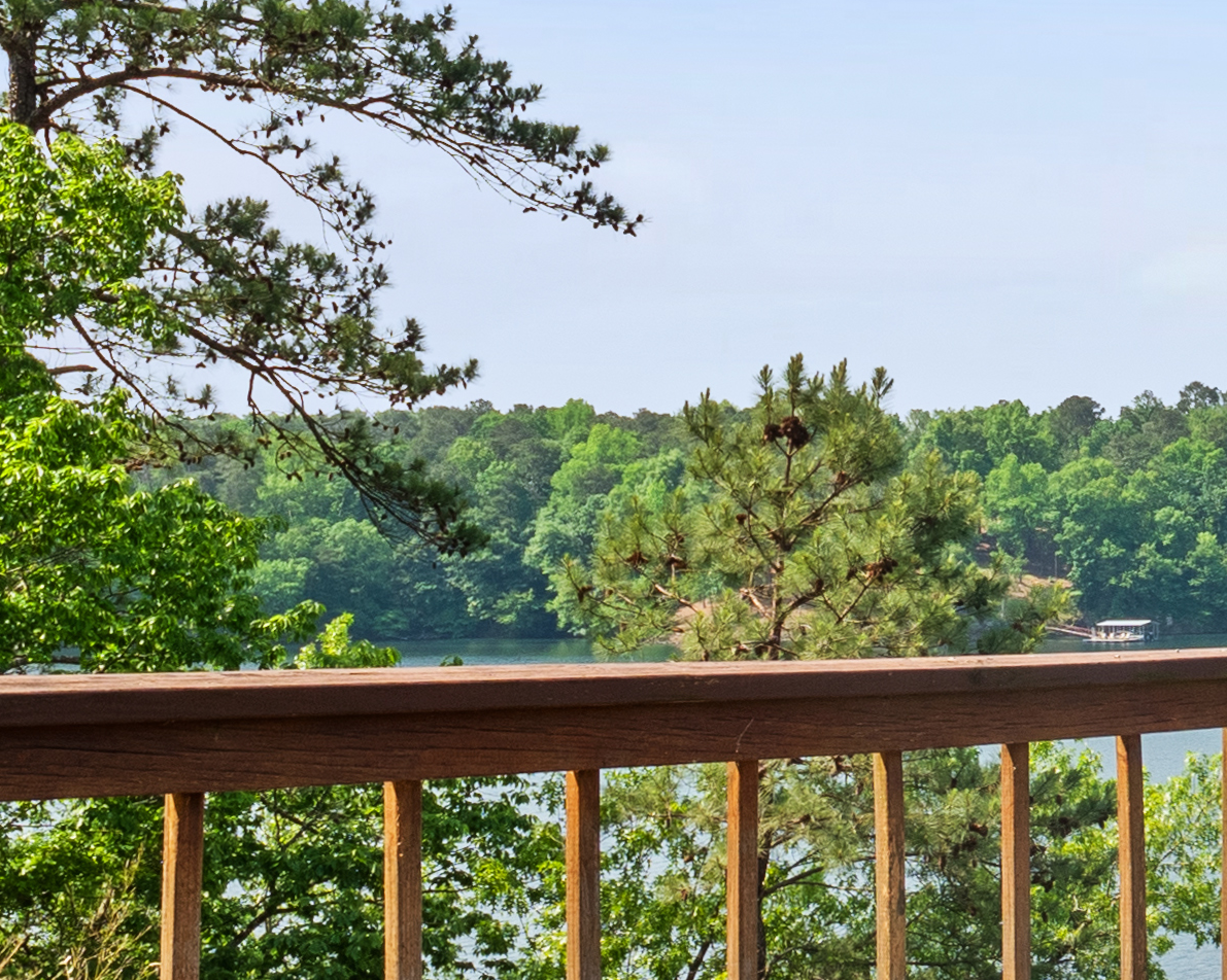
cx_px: 1712
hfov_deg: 23.6
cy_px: 711
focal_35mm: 68
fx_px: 2469
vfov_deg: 22.3
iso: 200
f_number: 5.6
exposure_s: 1/200
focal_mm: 8
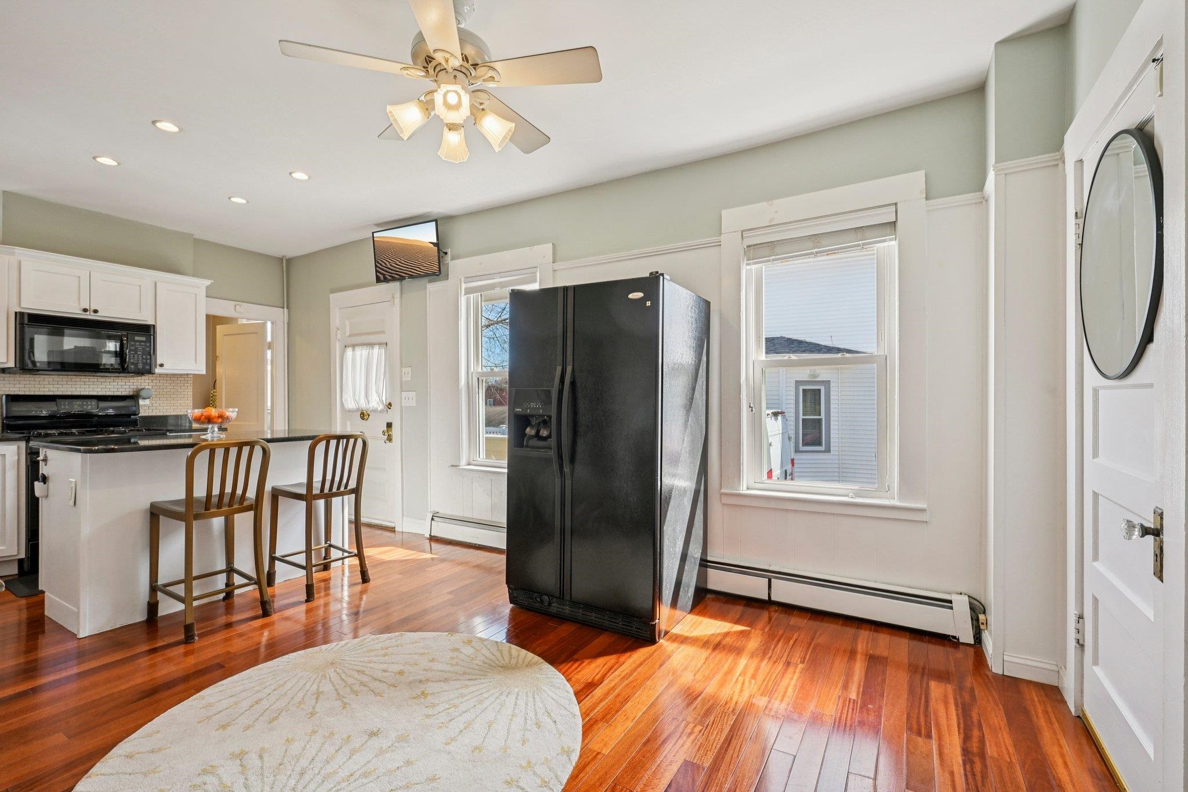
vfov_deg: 73.7
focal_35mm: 16
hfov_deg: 96.7
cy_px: 396
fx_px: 528
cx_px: 594
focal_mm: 16
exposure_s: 1/60
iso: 400
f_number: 8
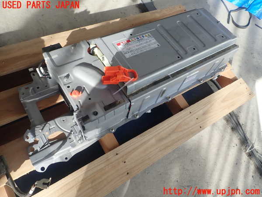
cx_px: 131
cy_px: 98
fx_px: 189
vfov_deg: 54.9
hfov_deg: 69.4
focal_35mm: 25
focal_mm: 4.5
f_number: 2.8
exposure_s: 1/100
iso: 100
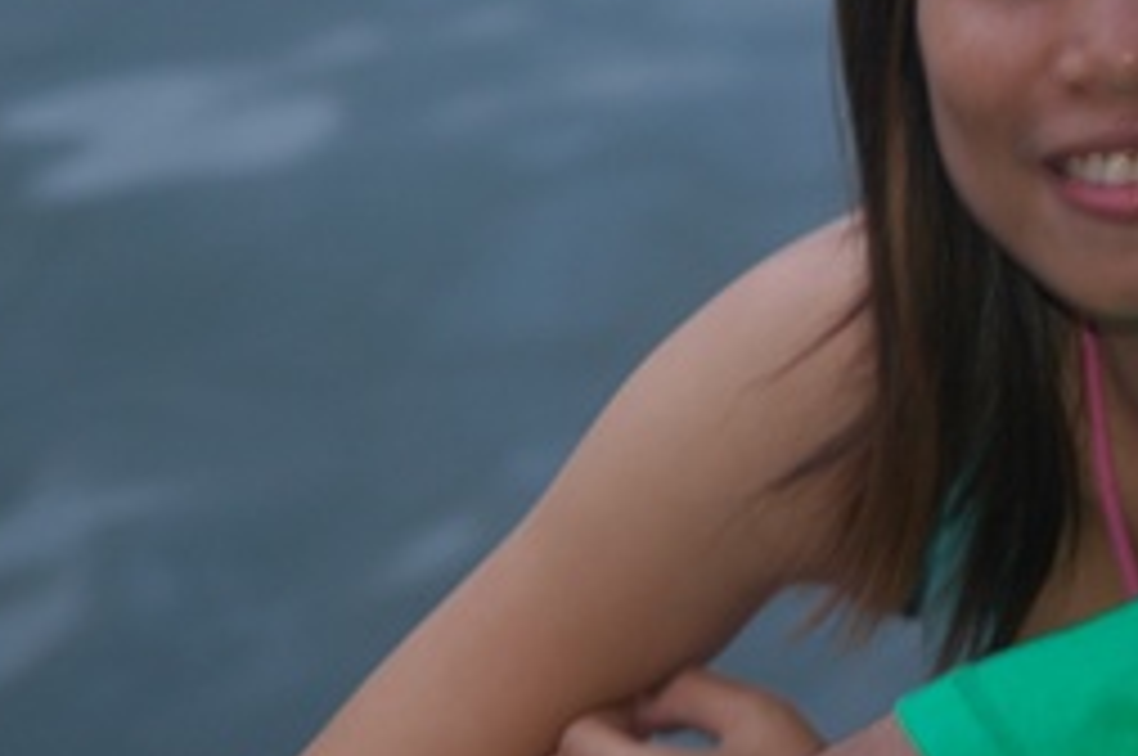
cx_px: 1066
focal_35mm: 114
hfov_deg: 17.6
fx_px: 3599
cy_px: 259
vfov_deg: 12.0
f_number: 2.8
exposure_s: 1/30
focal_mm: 32
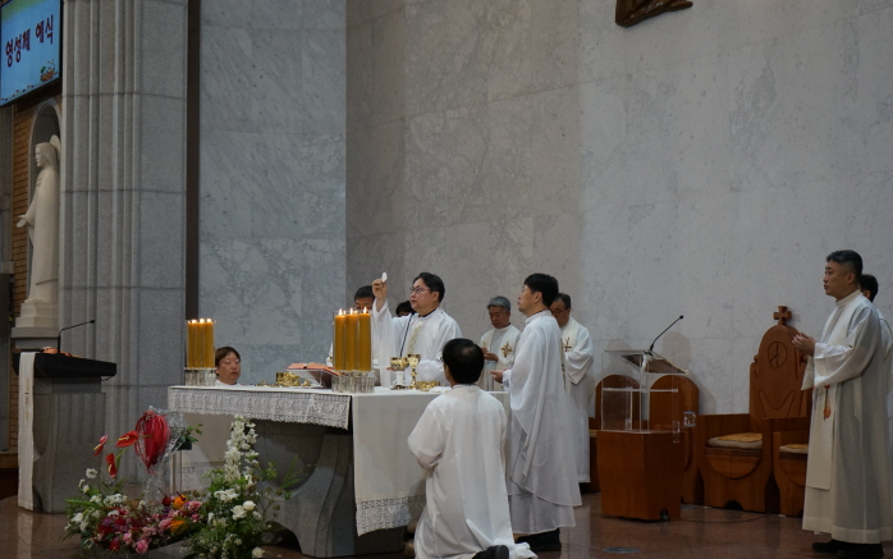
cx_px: 445
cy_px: 300
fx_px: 1290
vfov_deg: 24.4
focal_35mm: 53
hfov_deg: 38.2
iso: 1600
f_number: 4.5
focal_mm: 51
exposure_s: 1/160
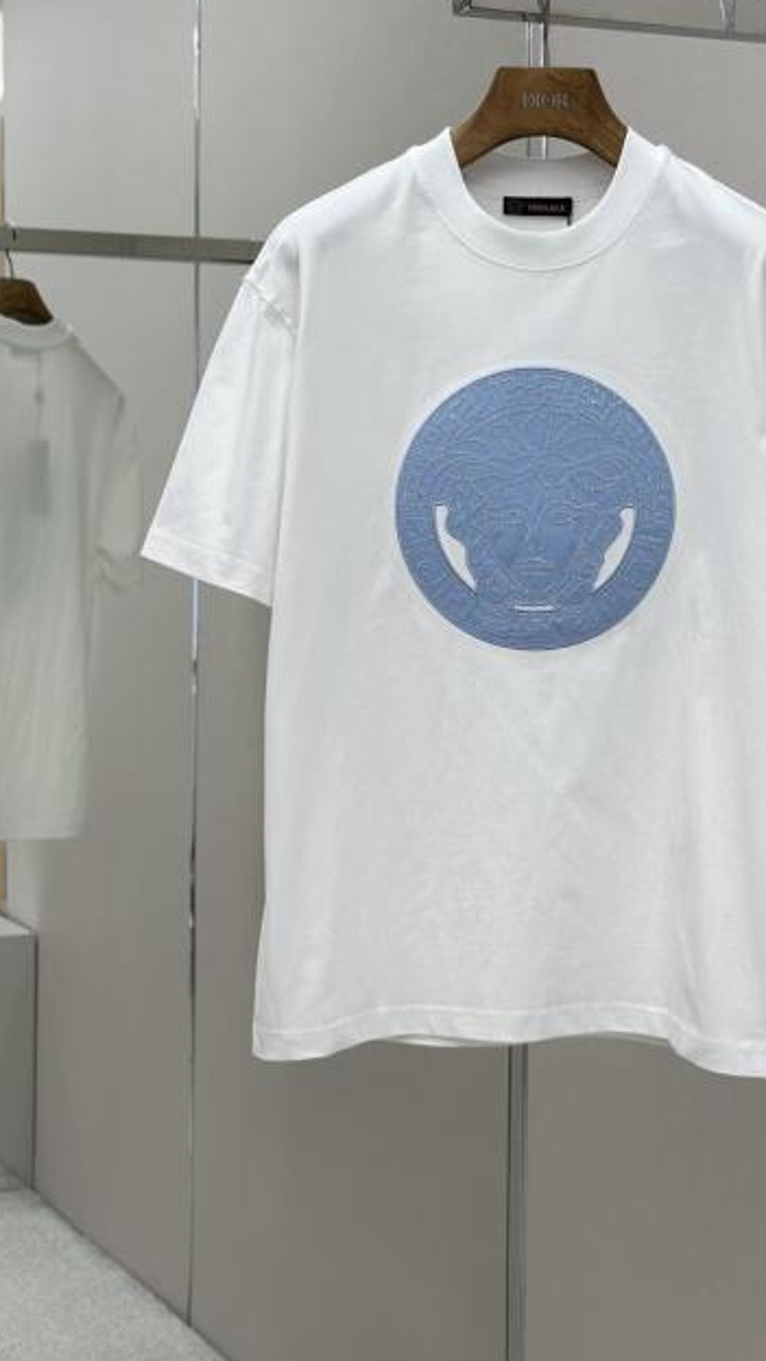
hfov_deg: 18.0
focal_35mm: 67
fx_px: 2419
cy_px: 702
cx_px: 484
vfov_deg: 31.4
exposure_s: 1/608
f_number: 1.78
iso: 80
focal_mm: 6.86
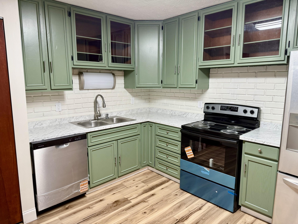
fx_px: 207
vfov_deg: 56.8
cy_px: 112
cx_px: 149
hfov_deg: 71.6
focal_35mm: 24
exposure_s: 1/60
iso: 160
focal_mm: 6.76
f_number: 1.78
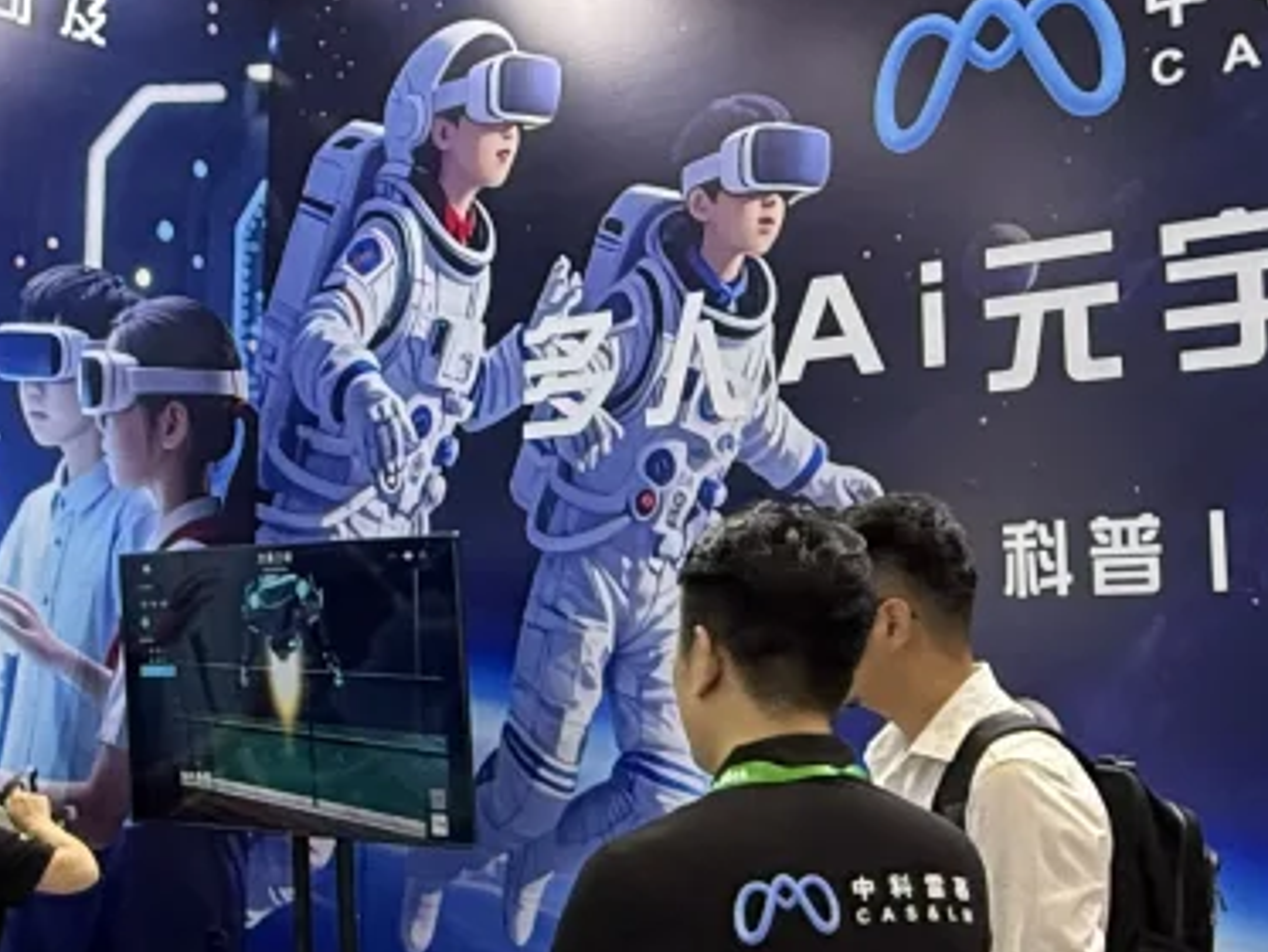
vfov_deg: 27.0
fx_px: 1979
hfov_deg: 35.5
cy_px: 354
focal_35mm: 54
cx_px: 663
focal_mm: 2.22
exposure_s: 1/100
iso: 250
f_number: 2.2
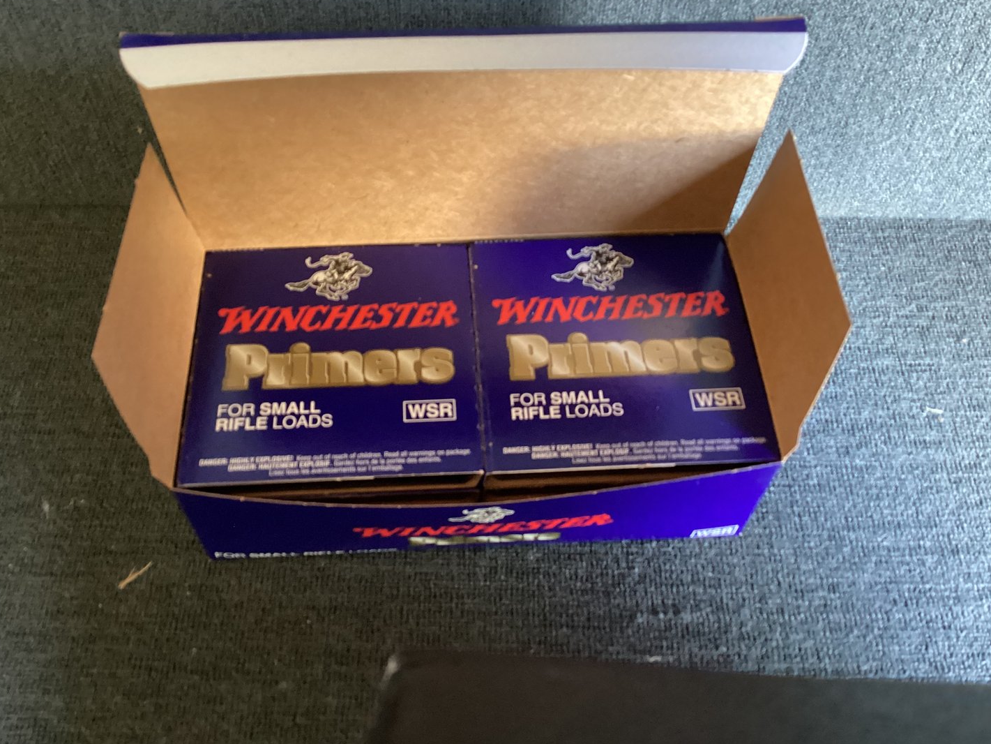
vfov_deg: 42.9
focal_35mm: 33
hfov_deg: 55.3
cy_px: 354
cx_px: 478
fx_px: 945
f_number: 2.4
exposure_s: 1/25
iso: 400
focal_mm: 3.3
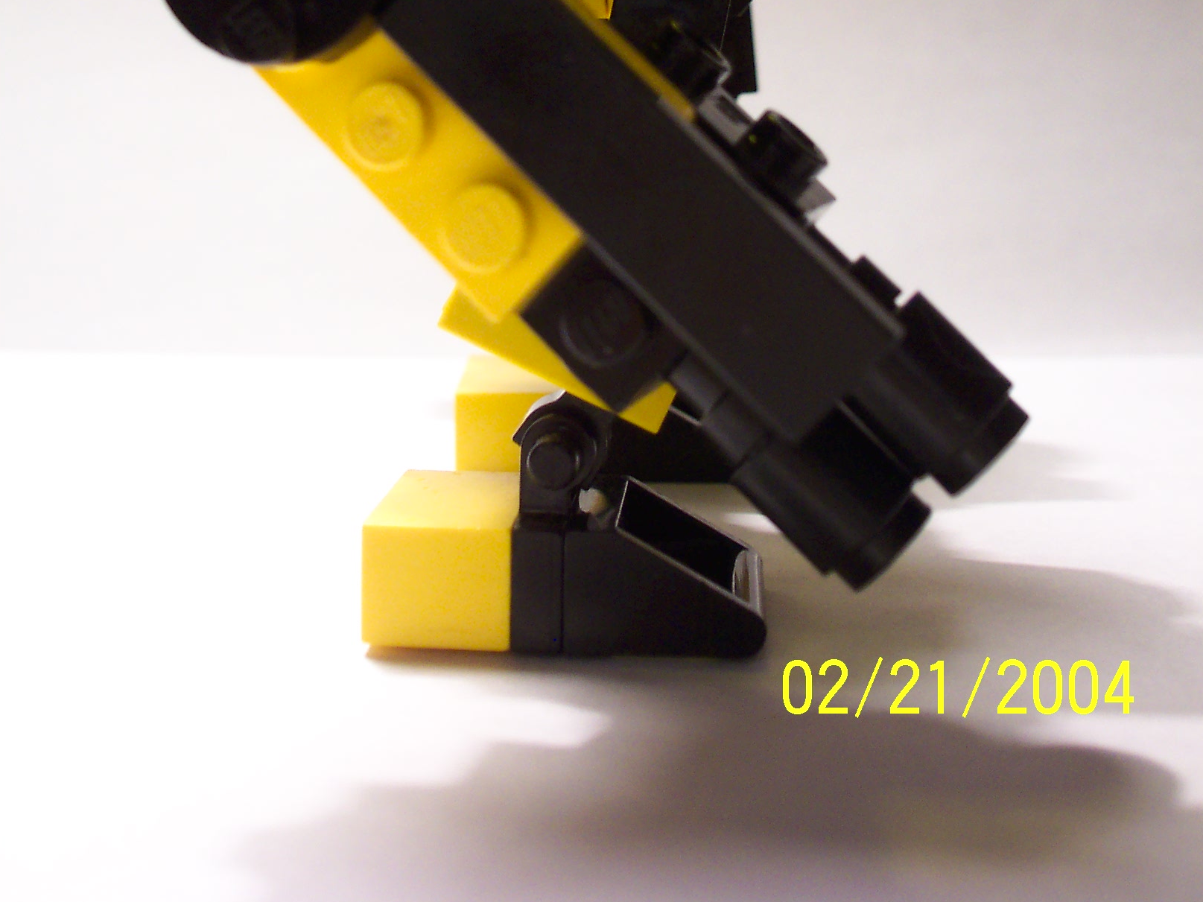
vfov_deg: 26.9
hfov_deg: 37.5
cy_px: -4
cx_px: 601
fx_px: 1772
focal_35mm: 51
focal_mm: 7.5
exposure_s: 1/30
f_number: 2.8
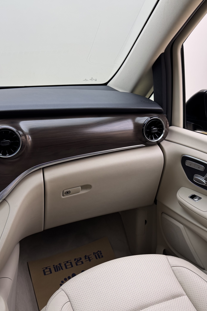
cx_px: 113
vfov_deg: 55.8
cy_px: 157
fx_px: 293
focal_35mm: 34
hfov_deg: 38.9
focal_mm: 6.76
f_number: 1.78
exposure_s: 1/100
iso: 100
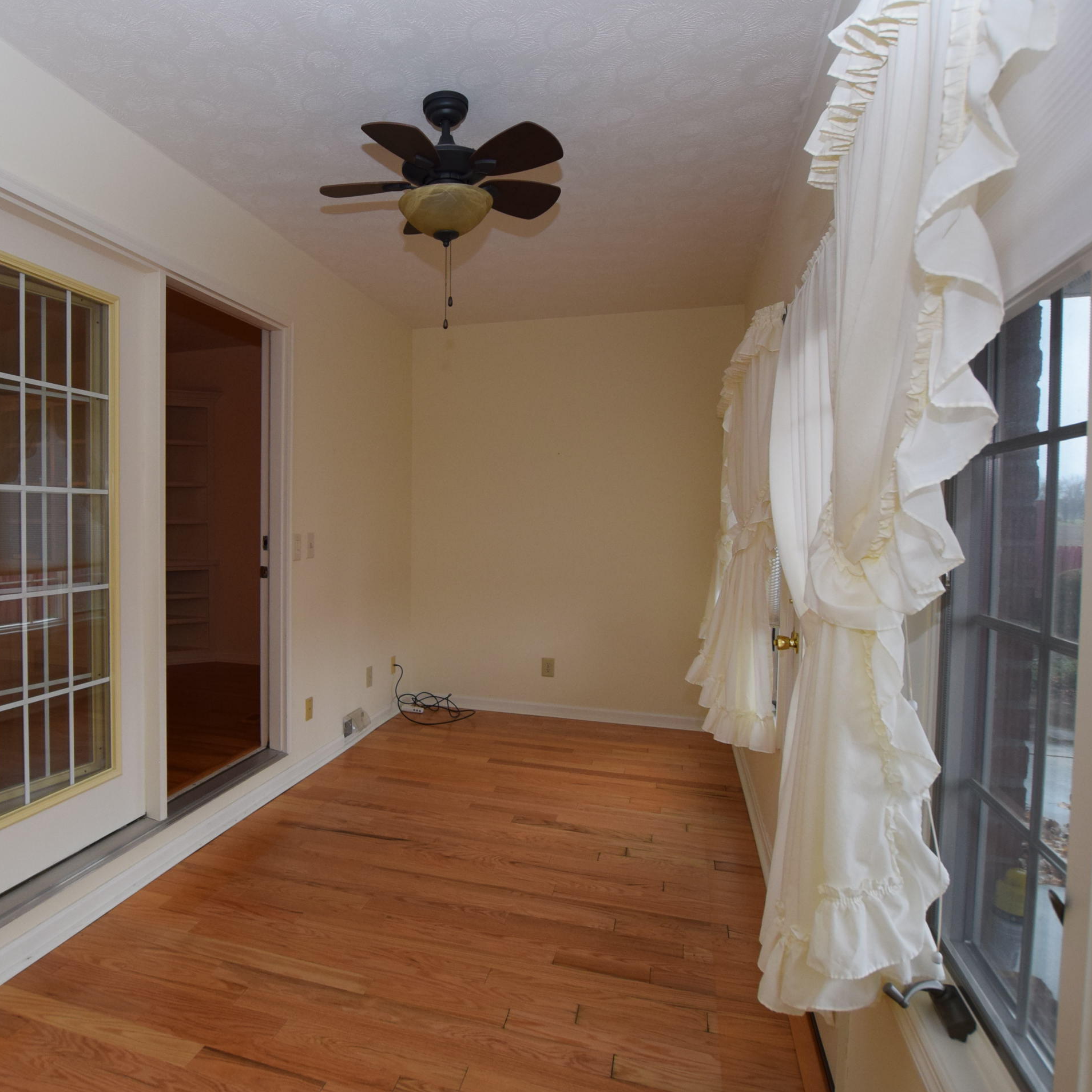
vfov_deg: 74.8
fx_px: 714
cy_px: 544
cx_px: 402
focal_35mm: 20
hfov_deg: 73.4
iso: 800
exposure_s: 1/80
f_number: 4.5
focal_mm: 10
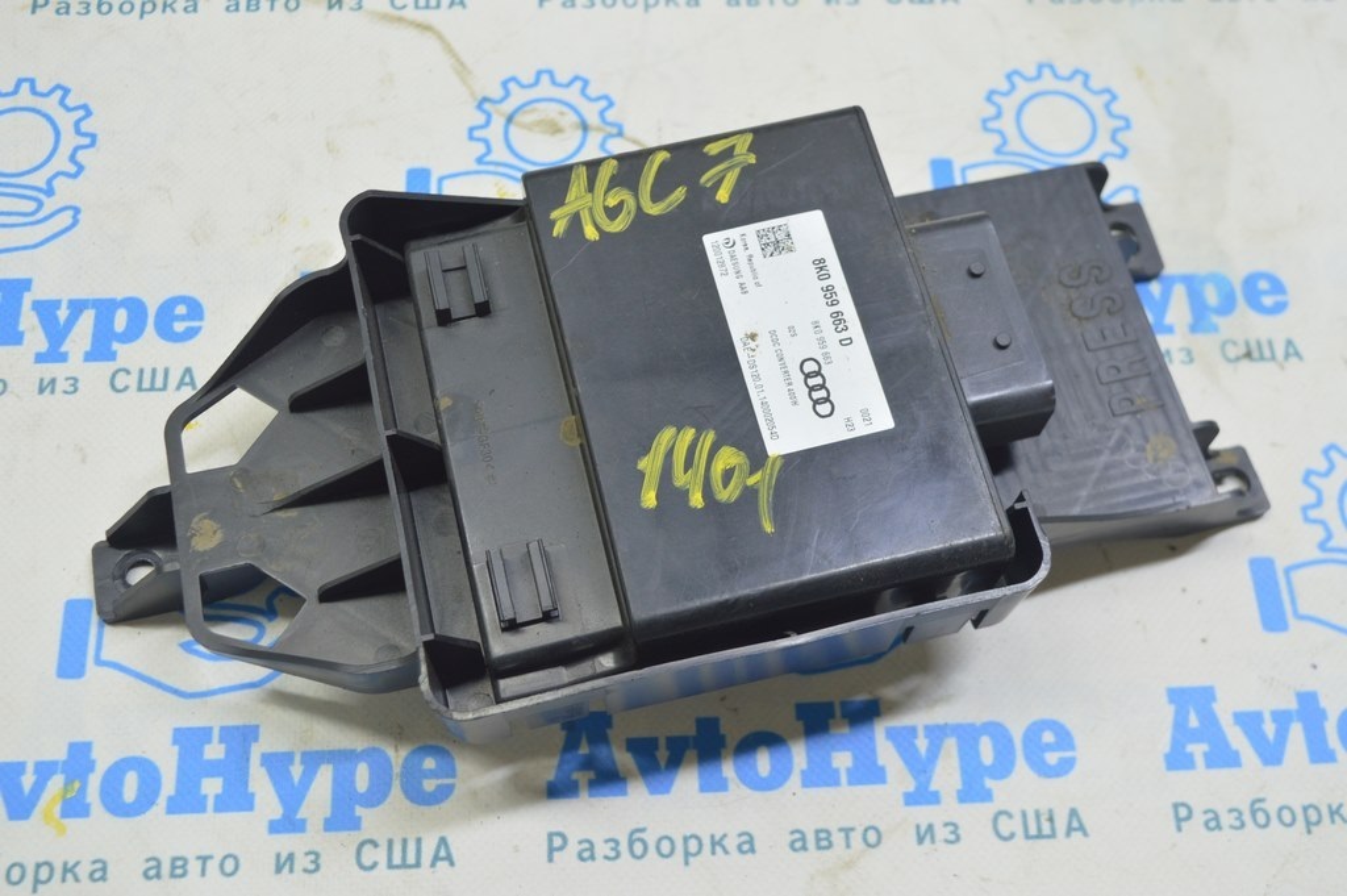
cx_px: 674
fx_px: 1514
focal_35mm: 40
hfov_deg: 48.0
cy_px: 448
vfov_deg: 33.0
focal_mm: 27
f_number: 5.6
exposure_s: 1/20
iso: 400
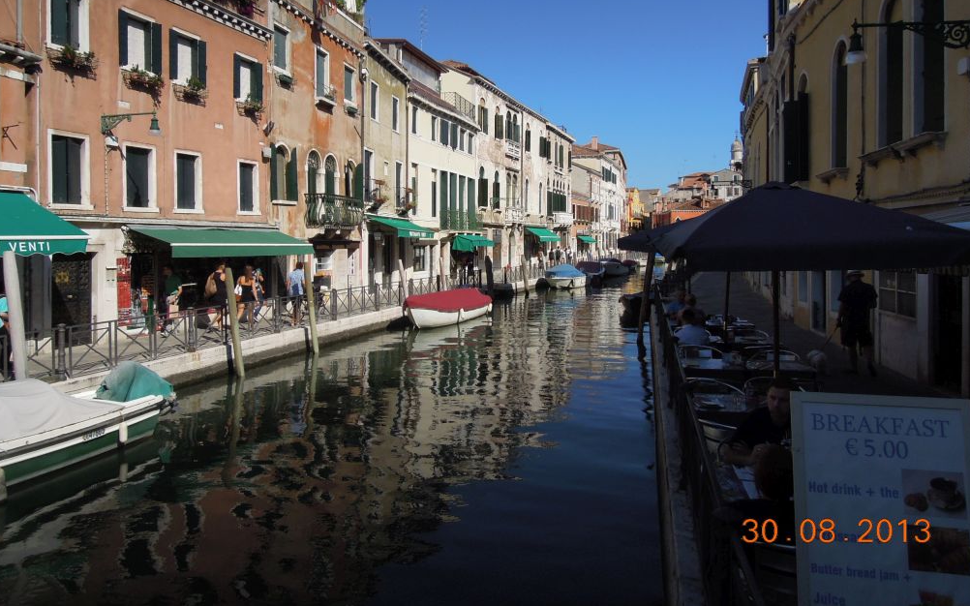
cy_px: 237
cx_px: 484
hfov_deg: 70.4
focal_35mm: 26
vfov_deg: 47.3
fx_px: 687
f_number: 4.5
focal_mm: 4.3
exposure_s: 1/1600
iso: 160
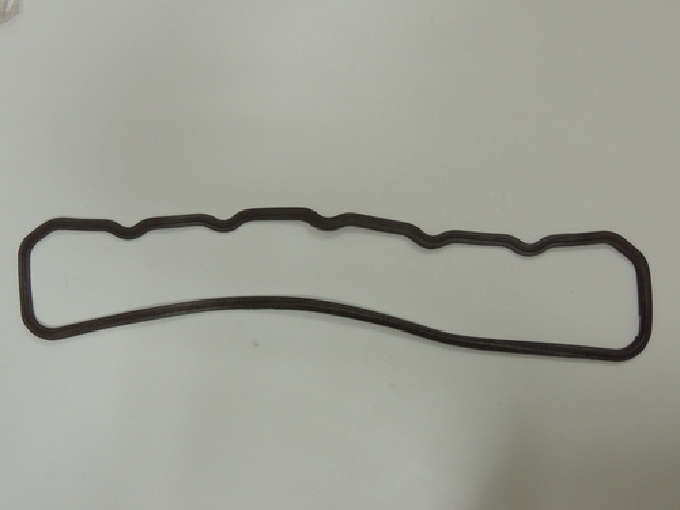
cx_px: 340
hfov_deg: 38.2
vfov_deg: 29.1
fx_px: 982
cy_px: 255
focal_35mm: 50
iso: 400
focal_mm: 8.9
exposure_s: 1/25
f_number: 3.6
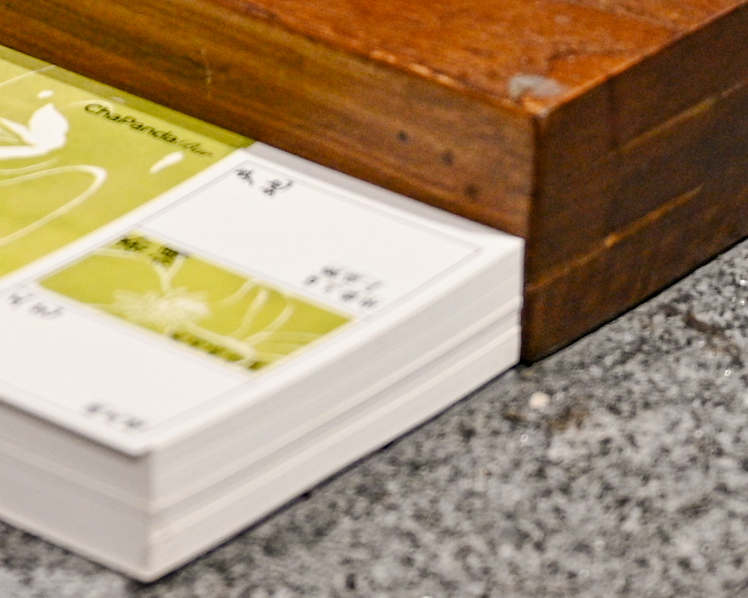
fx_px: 5380
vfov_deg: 6.3
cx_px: 50
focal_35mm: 243
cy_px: -386
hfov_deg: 7.9
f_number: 6
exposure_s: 1/100
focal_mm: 60
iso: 1250
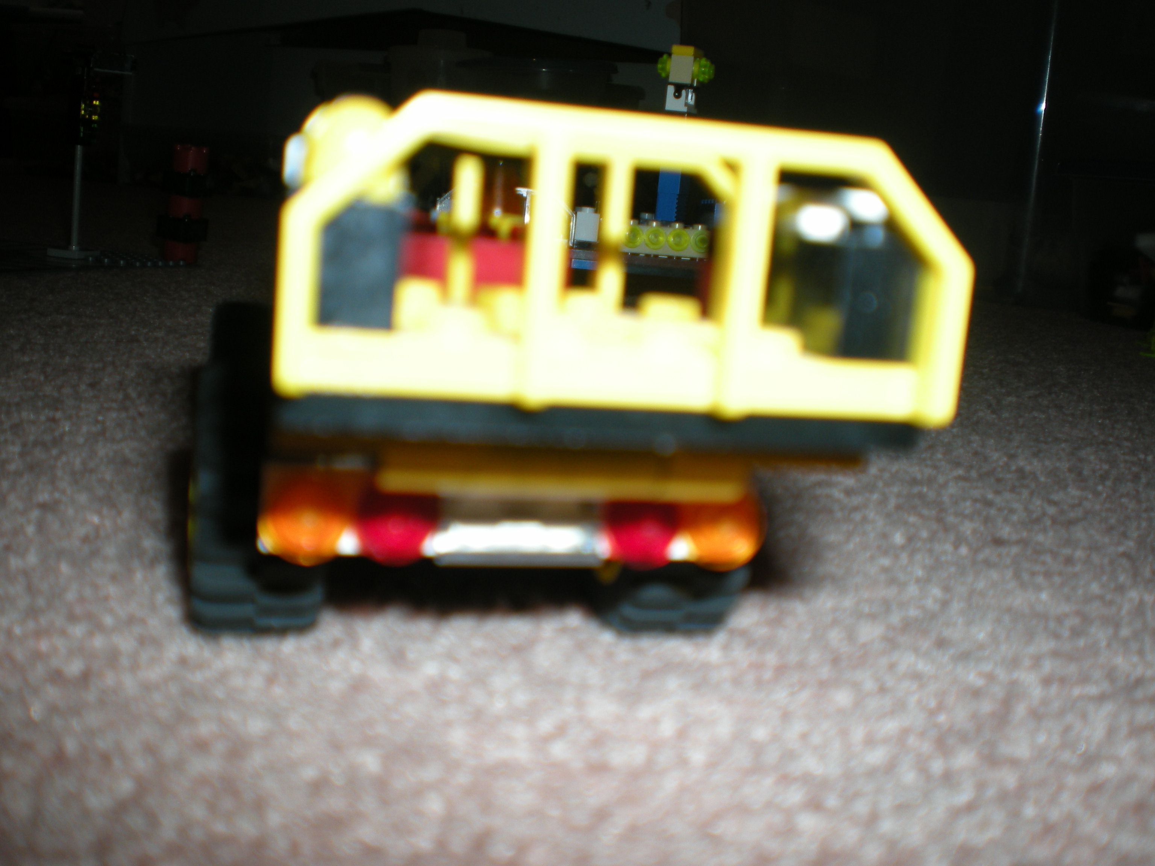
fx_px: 1268
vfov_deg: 37.7
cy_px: 433
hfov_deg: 49.0
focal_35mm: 38
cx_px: 578
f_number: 3.1
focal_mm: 6.3
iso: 64
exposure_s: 1/60
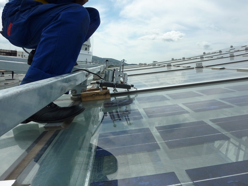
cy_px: 93
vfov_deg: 48.2
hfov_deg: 61.7
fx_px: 208
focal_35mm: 29
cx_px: 124
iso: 80
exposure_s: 1/500
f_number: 5.6
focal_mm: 4.7
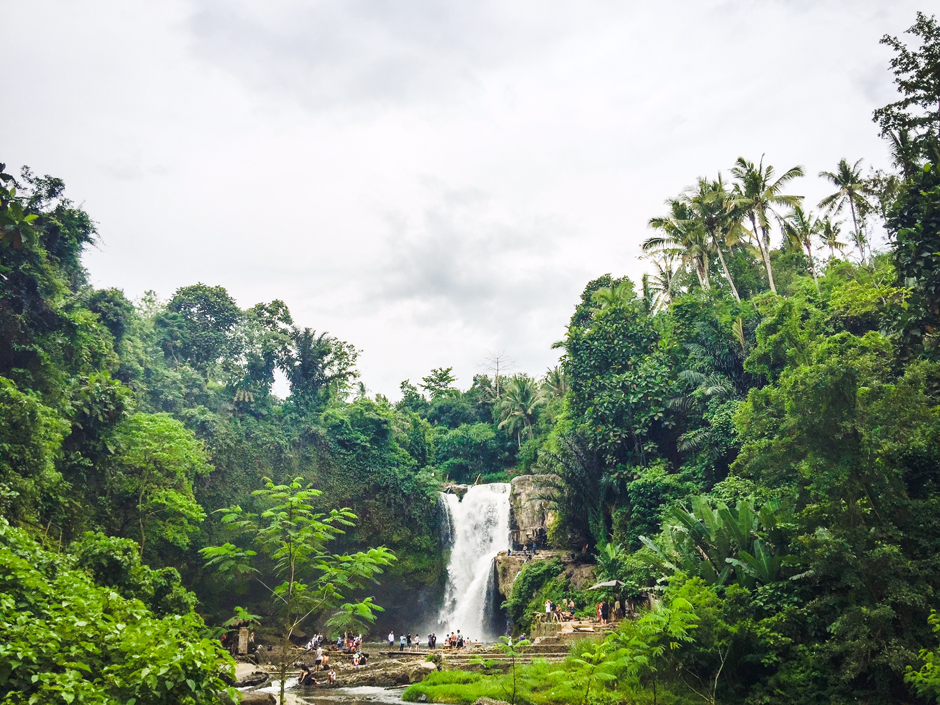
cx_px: 470
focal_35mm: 29
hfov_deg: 61.7
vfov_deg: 48.2
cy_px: 352
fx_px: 787
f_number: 2.2
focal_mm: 4.15
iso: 32
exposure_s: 1/2083
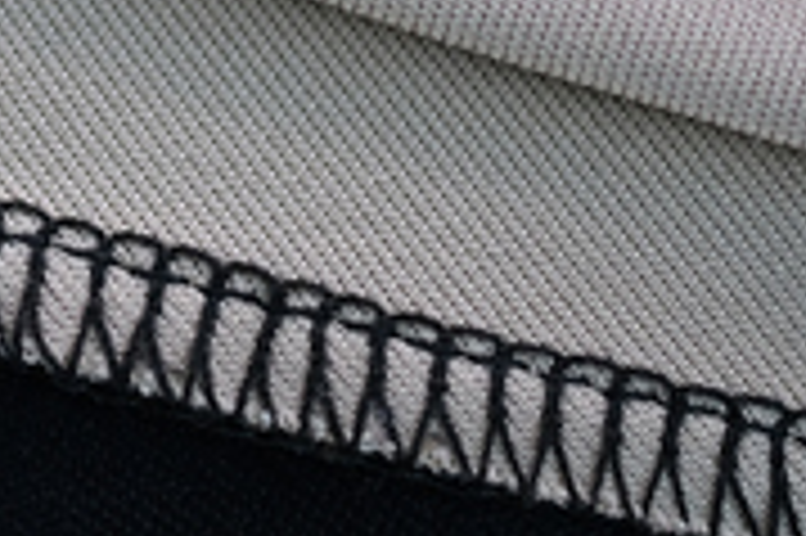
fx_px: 8164
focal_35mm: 365
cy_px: -241
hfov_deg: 5.6
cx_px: -153
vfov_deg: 3.7
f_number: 2.4
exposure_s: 1/125
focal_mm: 60
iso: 200
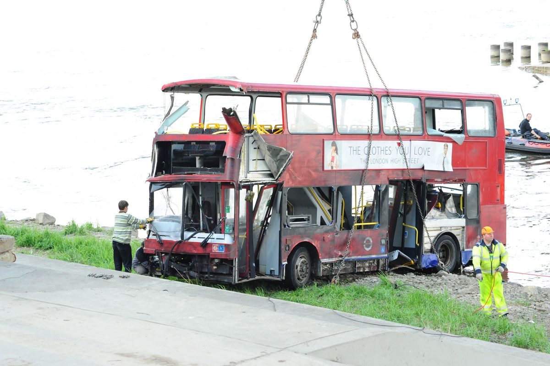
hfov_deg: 20.4
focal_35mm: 100
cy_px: 183
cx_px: 275
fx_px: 1526
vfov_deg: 13.7
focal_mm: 100
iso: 4000
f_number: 10
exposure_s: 1/400
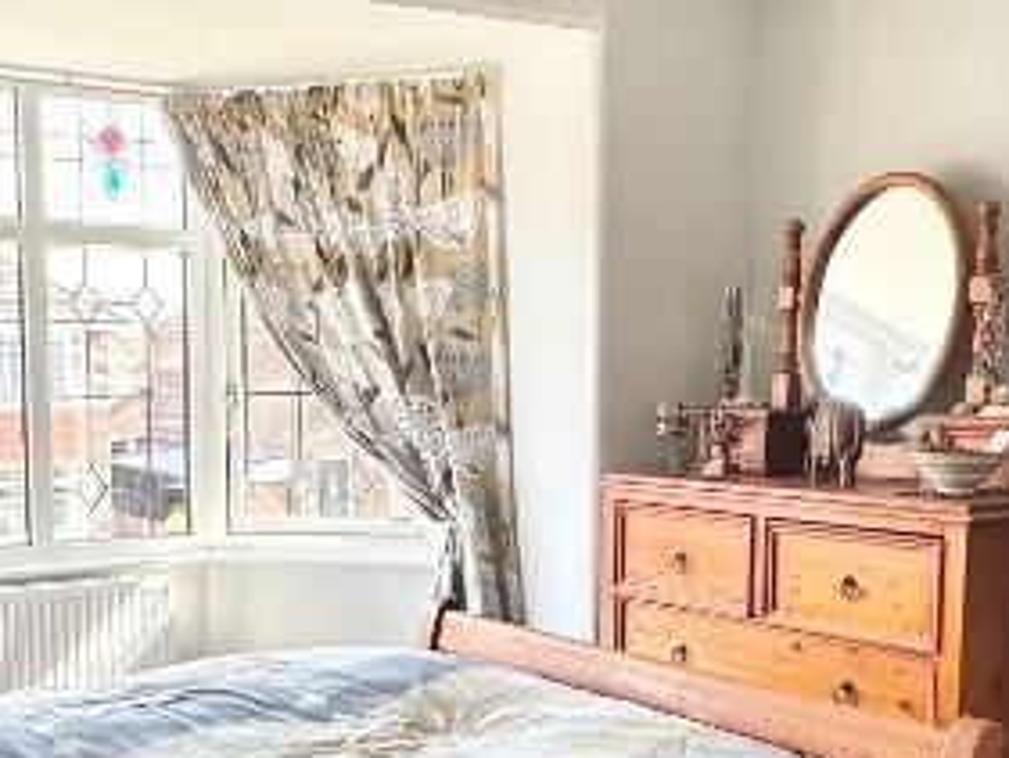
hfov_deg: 37.3
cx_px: 399
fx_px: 1487
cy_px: 546
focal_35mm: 51
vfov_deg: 28.3
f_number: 2.2
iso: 40
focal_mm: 2.22
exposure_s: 1/107
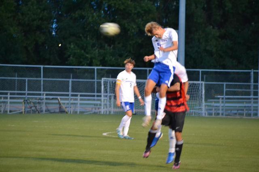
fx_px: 2159
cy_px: 86
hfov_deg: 6.9
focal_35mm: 300
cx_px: 130
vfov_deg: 4.6
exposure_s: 1/100
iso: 3200
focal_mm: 200
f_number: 6.3
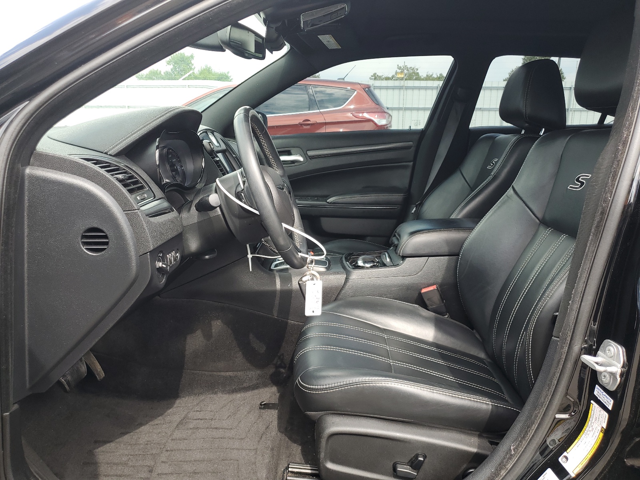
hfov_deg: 67.3
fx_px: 481
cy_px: 240
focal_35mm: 26
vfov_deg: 53.1
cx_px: 320
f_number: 1.5
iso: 50
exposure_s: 1/270
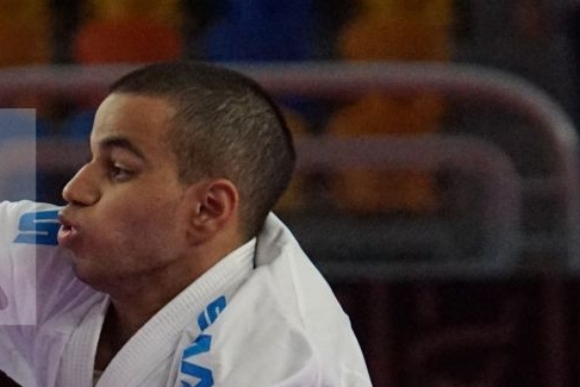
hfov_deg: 2.8
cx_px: -75
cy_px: 638
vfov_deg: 1.8
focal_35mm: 748
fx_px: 12052
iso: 3200
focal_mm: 135
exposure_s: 1/2000
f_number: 3.5
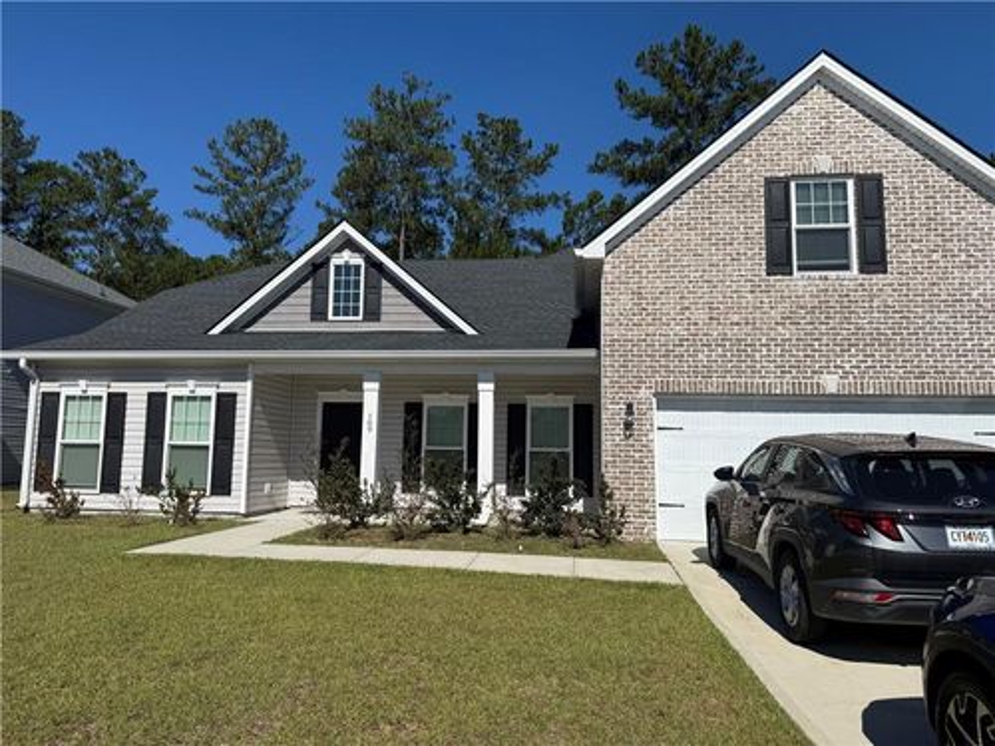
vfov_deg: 56.8
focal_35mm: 24
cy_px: 373
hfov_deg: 71.6
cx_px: 498
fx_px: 690
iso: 80
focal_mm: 6.76
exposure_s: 1/8130
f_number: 1.78
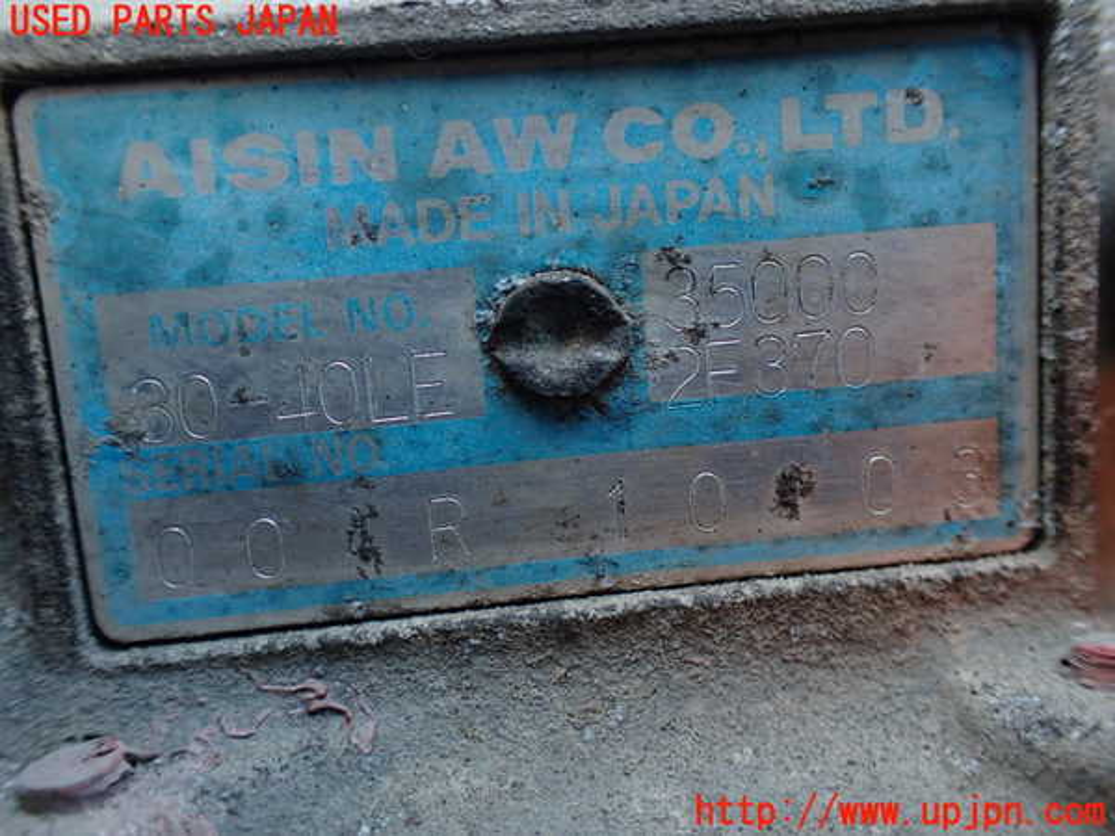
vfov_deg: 44.2
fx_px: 1031
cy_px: 418
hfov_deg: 56.8
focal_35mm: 32
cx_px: 558
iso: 200
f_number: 2.4
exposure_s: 1/60
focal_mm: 5.79
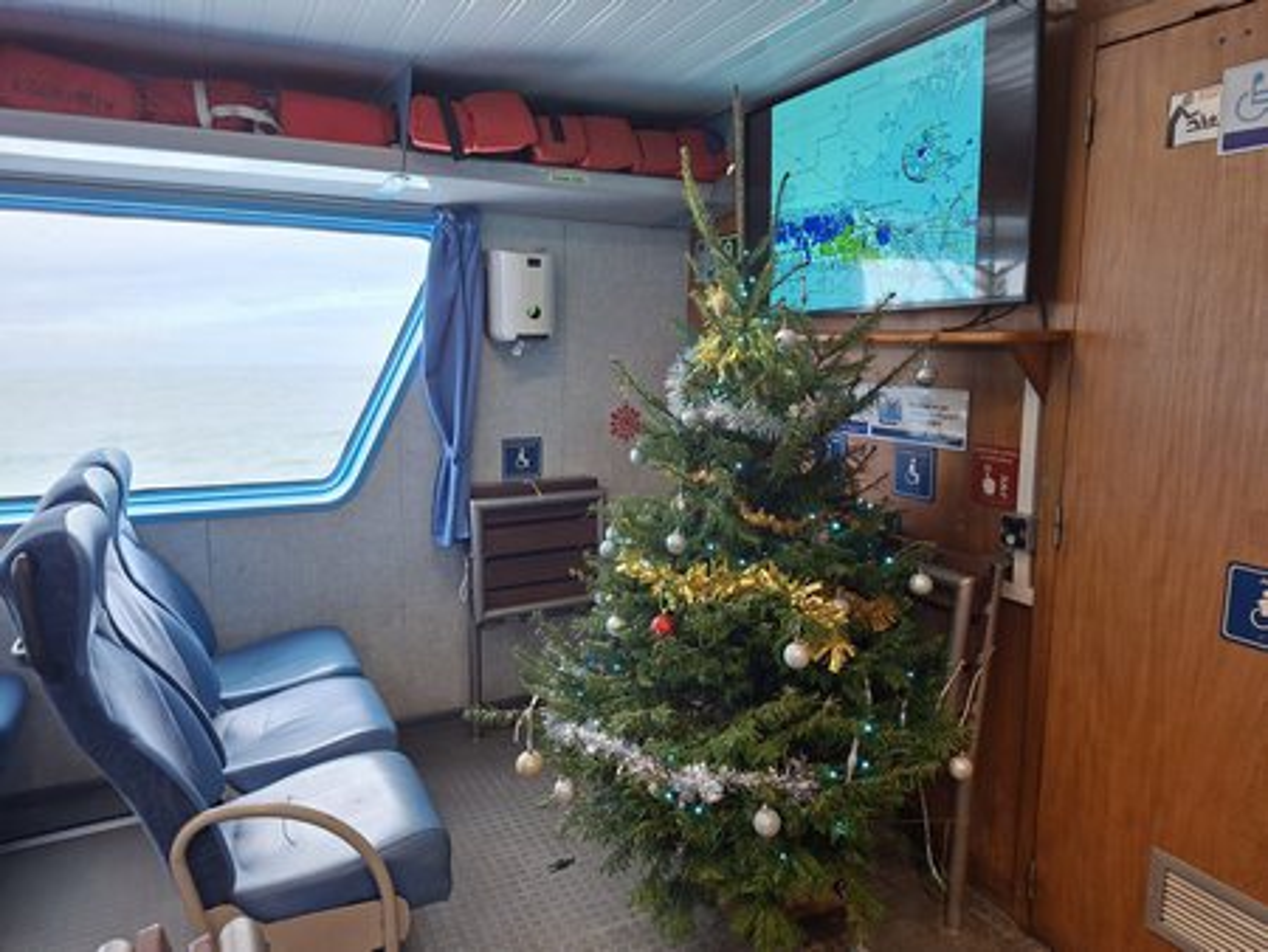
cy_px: 476
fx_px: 843
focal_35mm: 23
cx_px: 634
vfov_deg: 58.9
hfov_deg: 73.9
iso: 160
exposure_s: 1/100
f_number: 1.8
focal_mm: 5.54
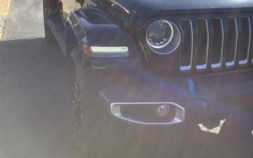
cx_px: 176
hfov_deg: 42.7
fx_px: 317
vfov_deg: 27.6
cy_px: 38
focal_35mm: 46
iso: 25
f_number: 2.4
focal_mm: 3.3
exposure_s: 1/543
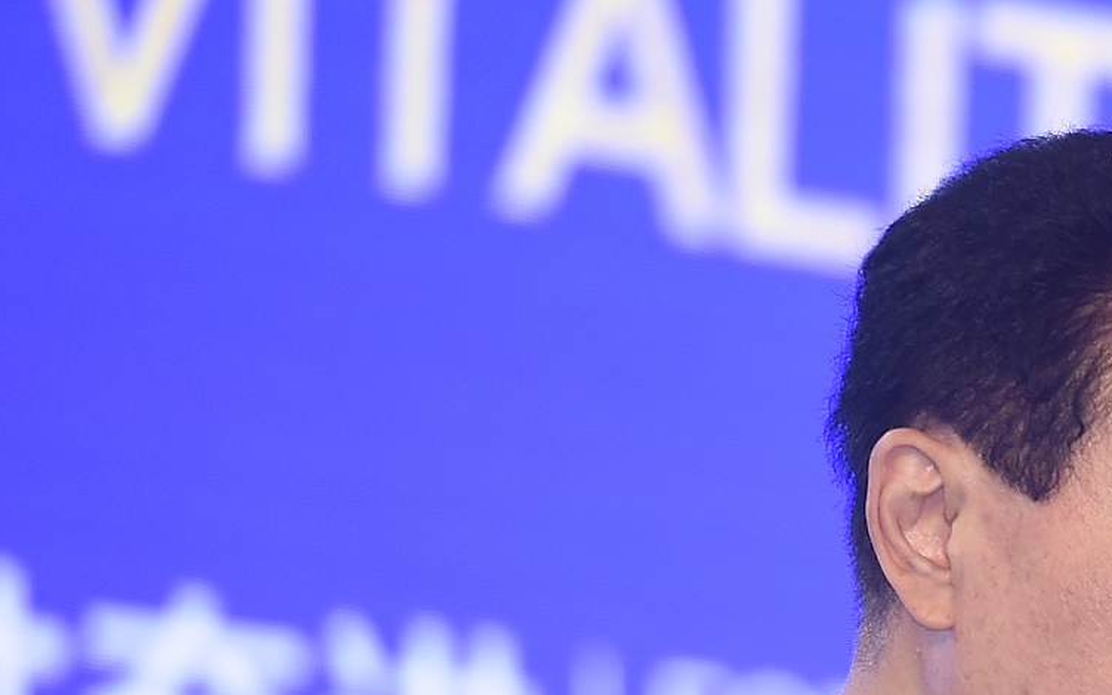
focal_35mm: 677
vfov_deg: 1.9
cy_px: 850
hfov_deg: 3.1
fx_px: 20517
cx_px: 1630
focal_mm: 200
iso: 1000
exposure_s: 1/160
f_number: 4.5
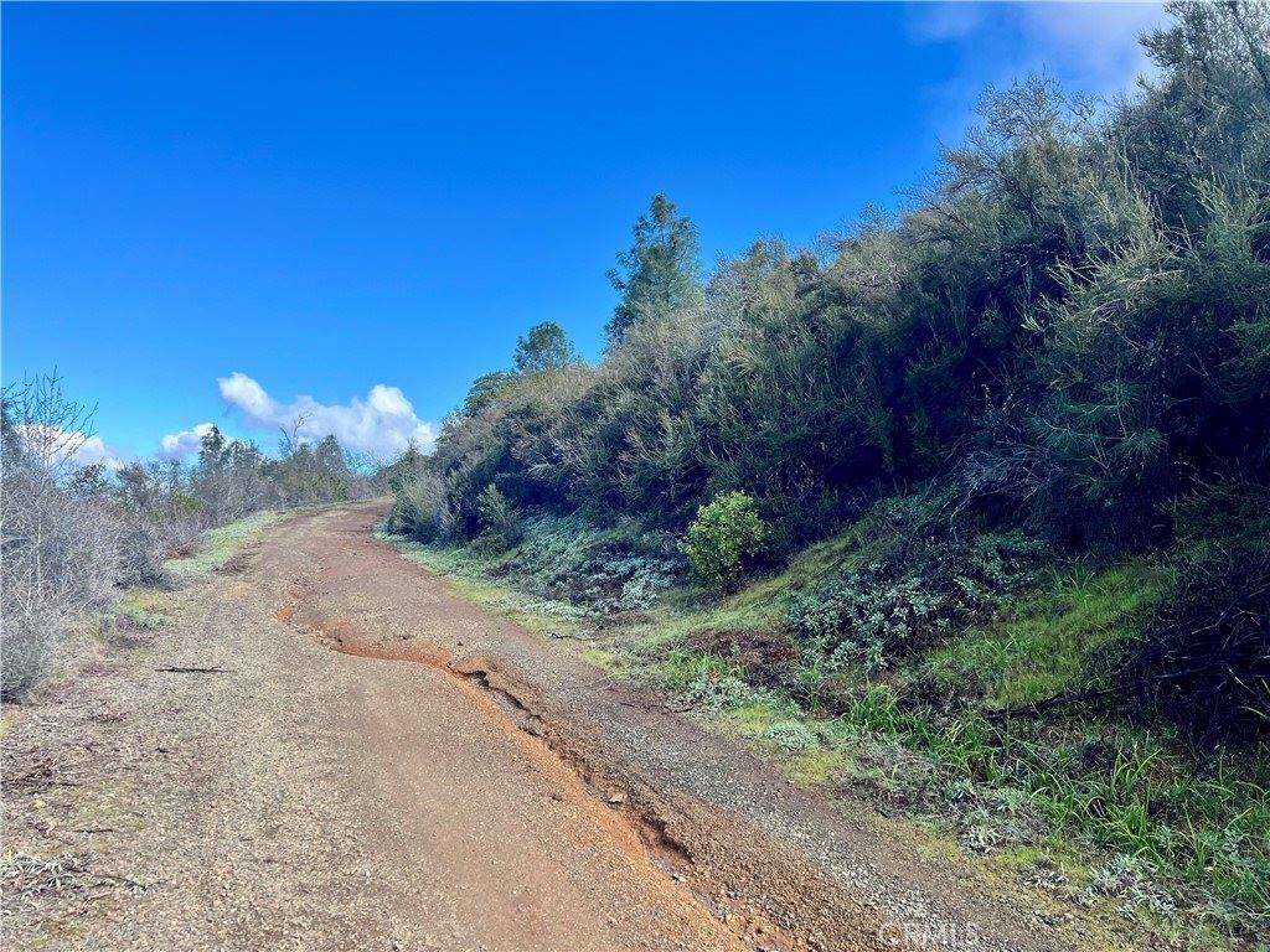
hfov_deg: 67.3
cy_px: 476
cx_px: 635
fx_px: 954
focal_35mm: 26
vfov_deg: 53.1
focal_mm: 5.7
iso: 50
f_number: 1.5
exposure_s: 1/1808
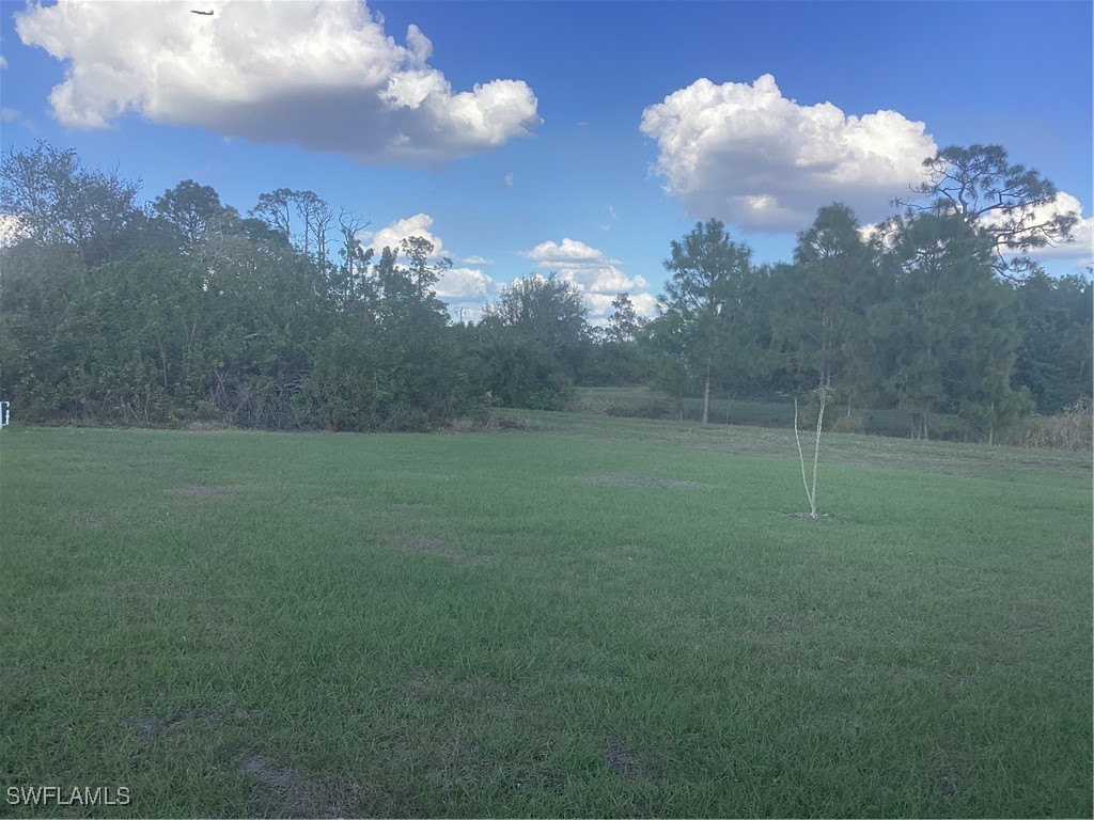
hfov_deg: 58.4
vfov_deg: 45.4
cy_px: 410
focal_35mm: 31
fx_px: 980
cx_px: 547
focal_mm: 3.3
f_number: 2.4
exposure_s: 1/668
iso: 25
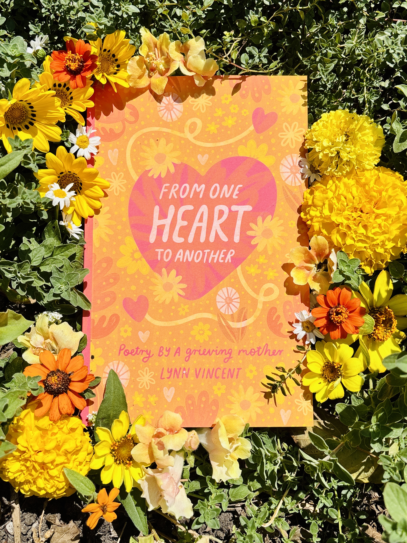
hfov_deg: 53.1
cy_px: 272
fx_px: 408
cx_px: 204
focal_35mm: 26
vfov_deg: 67.3
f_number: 1.6
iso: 50
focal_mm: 5.96
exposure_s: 1/5952
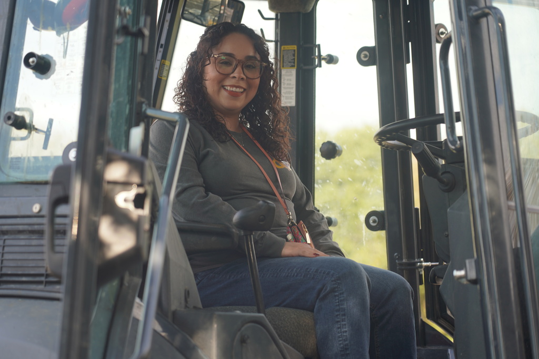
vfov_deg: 13.0
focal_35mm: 105
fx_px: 1572
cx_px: 270
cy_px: 180
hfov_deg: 19.5
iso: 125
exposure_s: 1/160
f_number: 4
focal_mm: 105
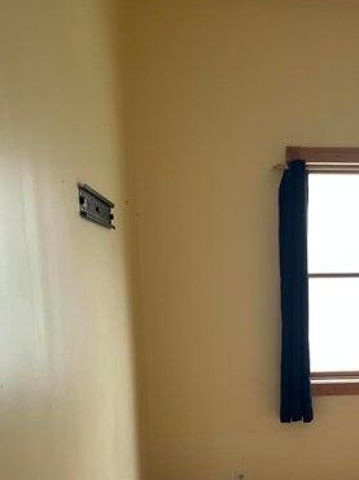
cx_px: 279
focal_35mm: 45
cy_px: 398
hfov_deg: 31.4
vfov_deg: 40.0
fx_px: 623
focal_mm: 5.1
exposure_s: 1/121
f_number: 1.6
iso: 80
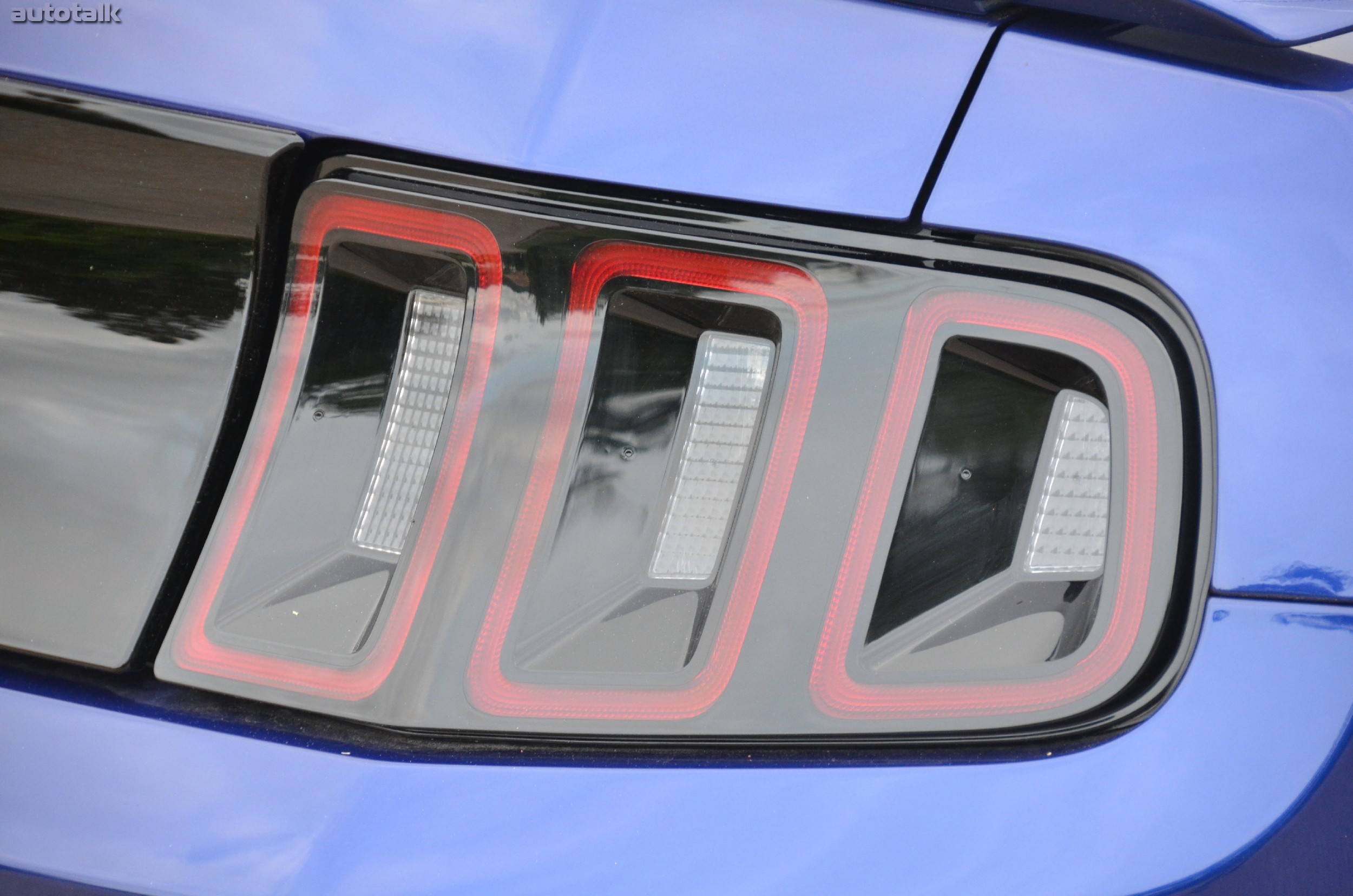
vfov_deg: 5.4
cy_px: 448
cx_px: 676
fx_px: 9564
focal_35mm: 255
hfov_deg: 8.1
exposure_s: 1/400
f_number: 5.6
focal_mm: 170
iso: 1600
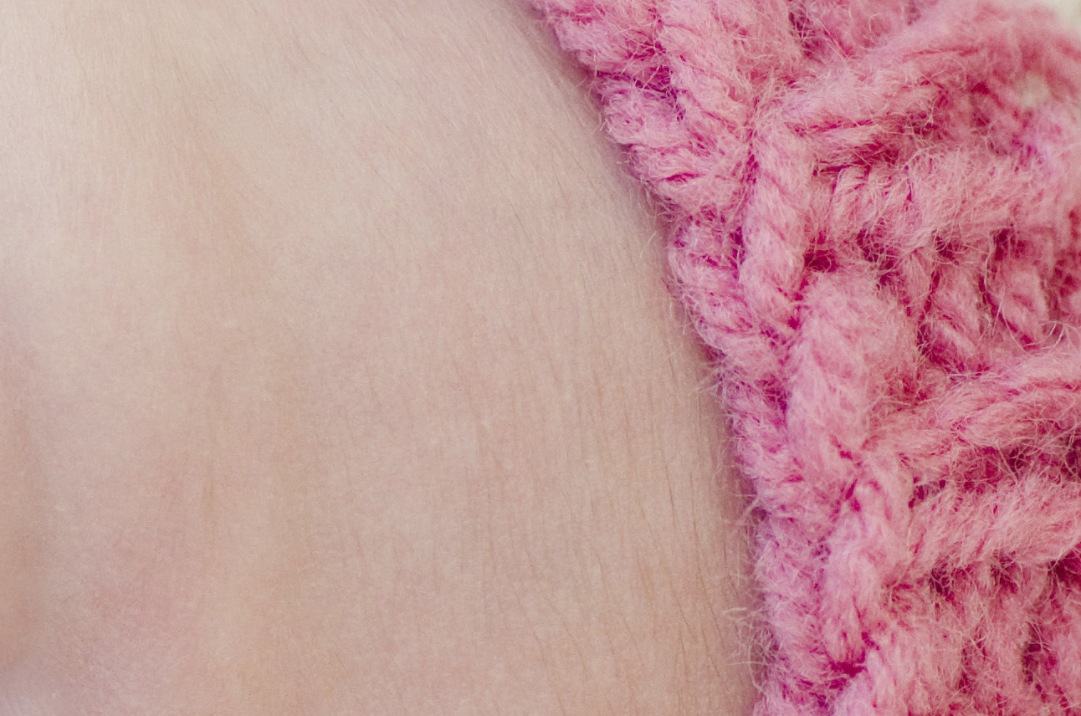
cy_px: 615
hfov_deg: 3.4
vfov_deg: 2.3
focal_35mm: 601
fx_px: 18008
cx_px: -940
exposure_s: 1/500
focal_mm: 105
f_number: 3
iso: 640
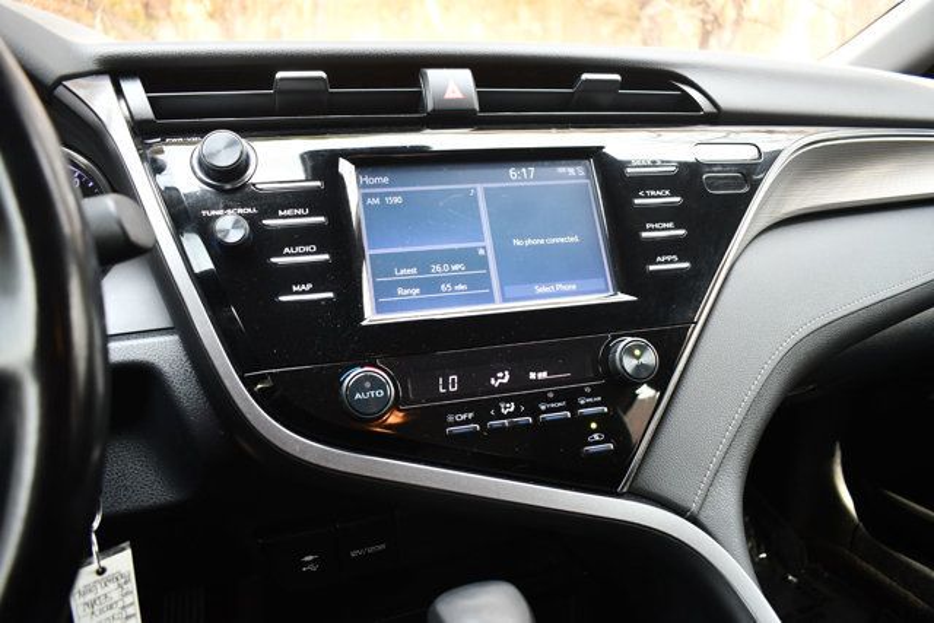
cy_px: 312
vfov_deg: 48.0
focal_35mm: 27
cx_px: 467
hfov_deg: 67.4
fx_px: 701
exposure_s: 1/125
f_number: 3.5
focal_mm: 18
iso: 900
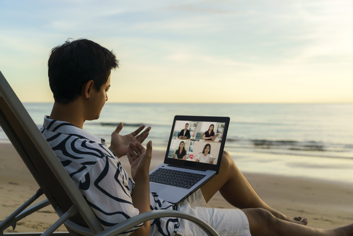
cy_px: 118
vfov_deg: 28.1
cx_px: 176
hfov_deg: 41.1
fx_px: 471
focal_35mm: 48
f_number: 4
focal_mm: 48
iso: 100
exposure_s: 1/640
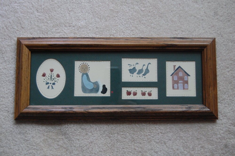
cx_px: 118
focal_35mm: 51
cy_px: 78
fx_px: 333
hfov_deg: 38.9
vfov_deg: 26.4
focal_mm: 34
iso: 800
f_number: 4.5
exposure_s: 1/25
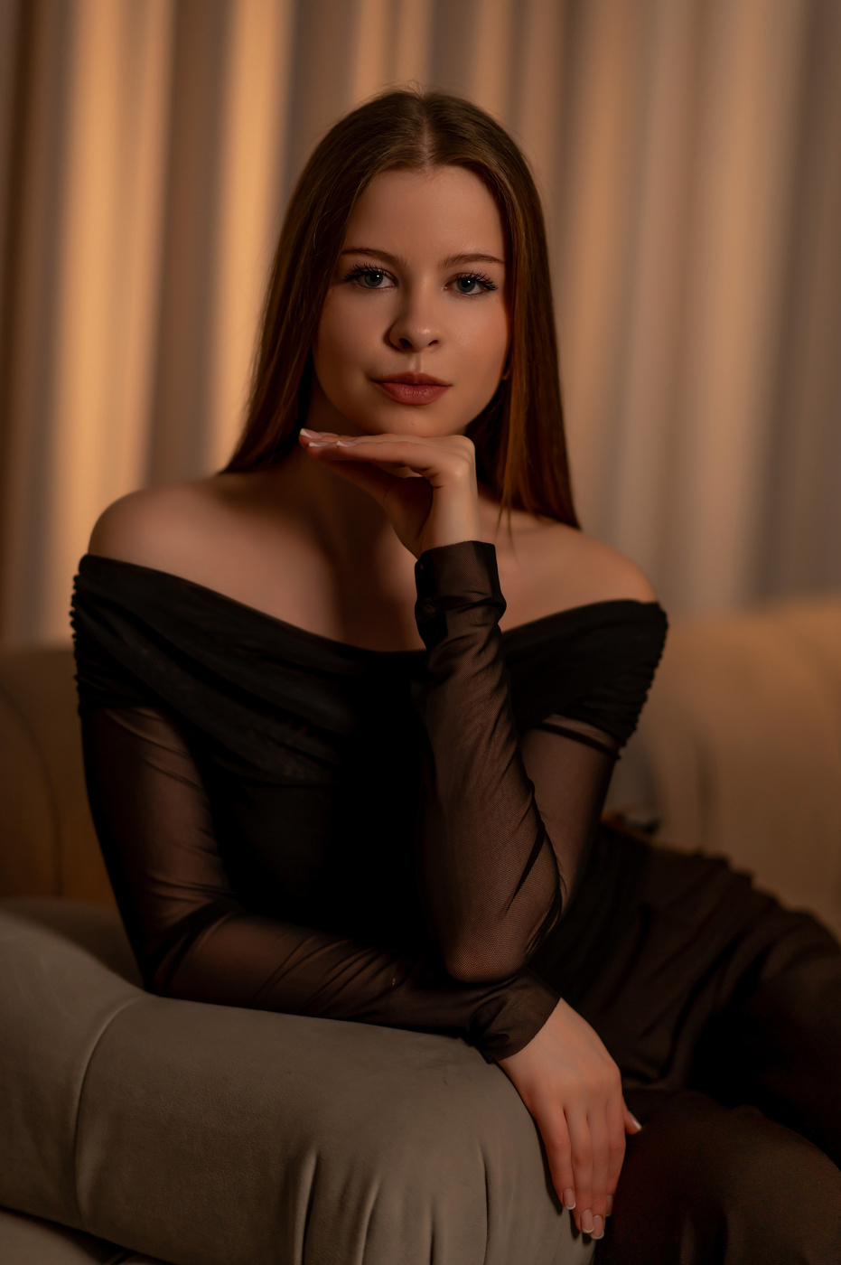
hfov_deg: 13.0
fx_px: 3685
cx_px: 420
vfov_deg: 19.5
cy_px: 632
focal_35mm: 105
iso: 400
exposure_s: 1/400
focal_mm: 105
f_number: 1.6
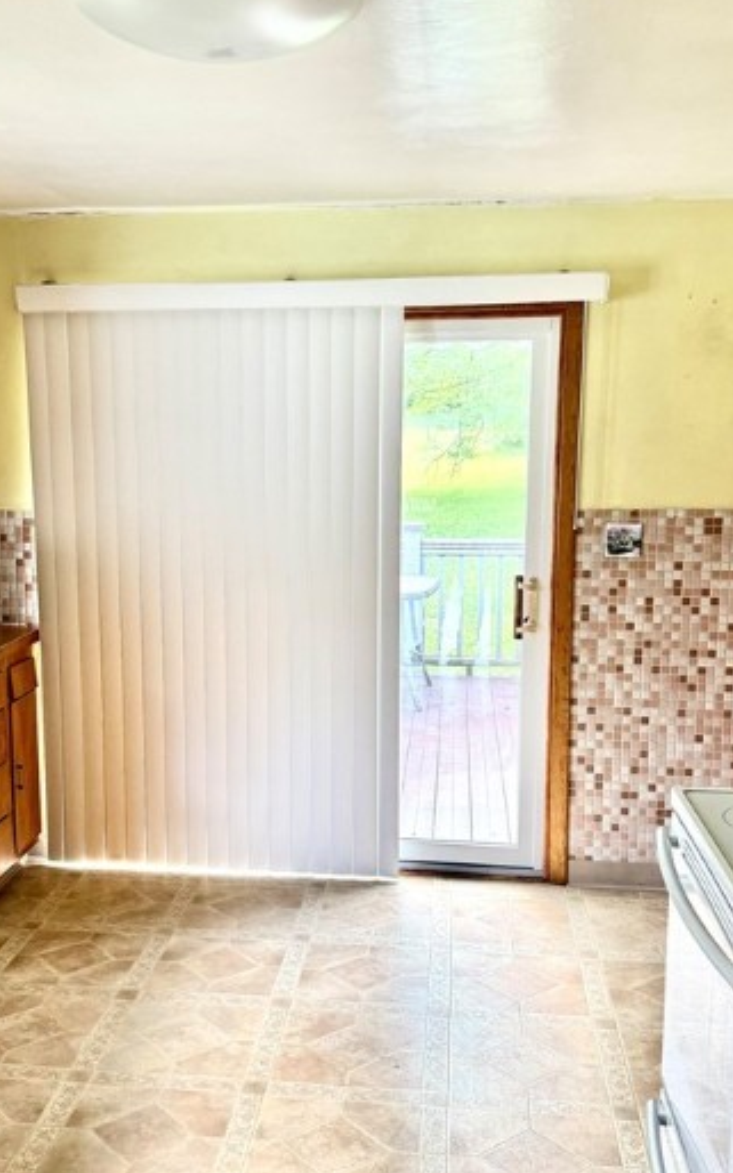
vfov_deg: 51.5
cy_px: 625
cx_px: 299
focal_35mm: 38
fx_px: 1215
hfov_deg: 33.5
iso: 250
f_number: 1.78
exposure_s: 1/60
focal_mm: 6.76
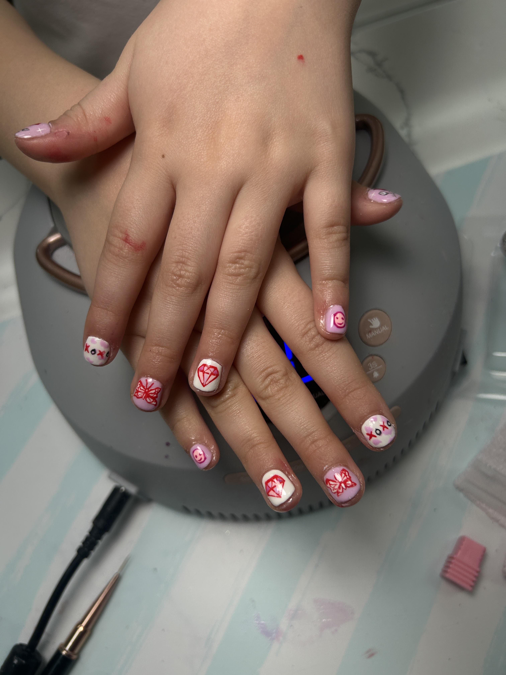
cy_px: 338
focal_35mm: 26
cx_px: 253
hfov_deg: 53.1
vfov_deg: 67.3
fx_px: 507
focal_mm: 5.7
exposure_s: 1/499
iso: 50
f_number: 1.5
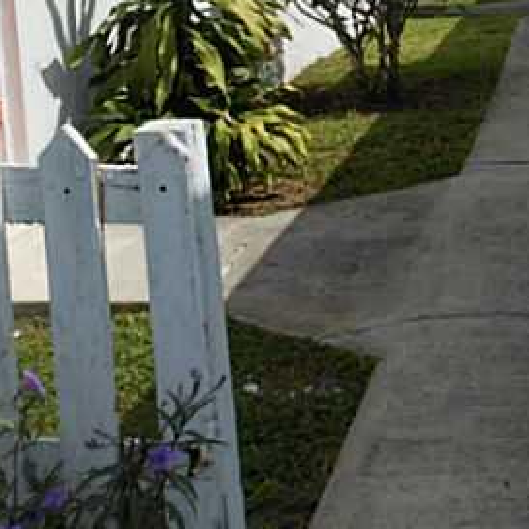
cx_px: 543
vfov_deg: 25.0
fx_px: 1124
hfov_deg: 25.1
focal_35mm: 65
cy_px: -23
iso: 80
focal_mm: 4.5
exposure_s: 1/1250
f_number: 3.2
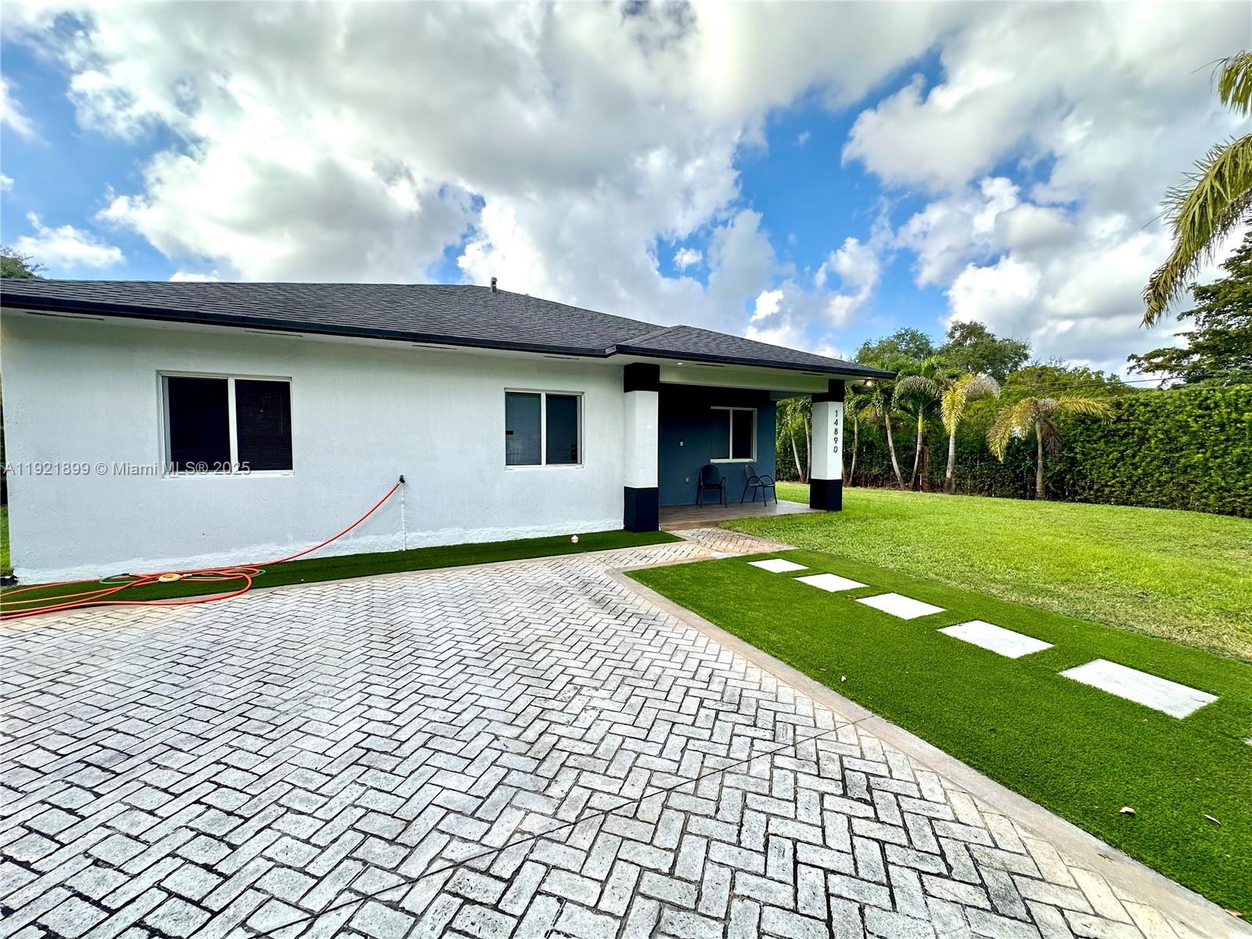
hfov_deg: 102.1
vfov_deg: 85.7
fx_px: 506
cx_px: 626
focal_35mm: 14
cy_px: 470
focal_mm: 2.22
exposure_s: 1/556
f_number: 2.2
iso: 40
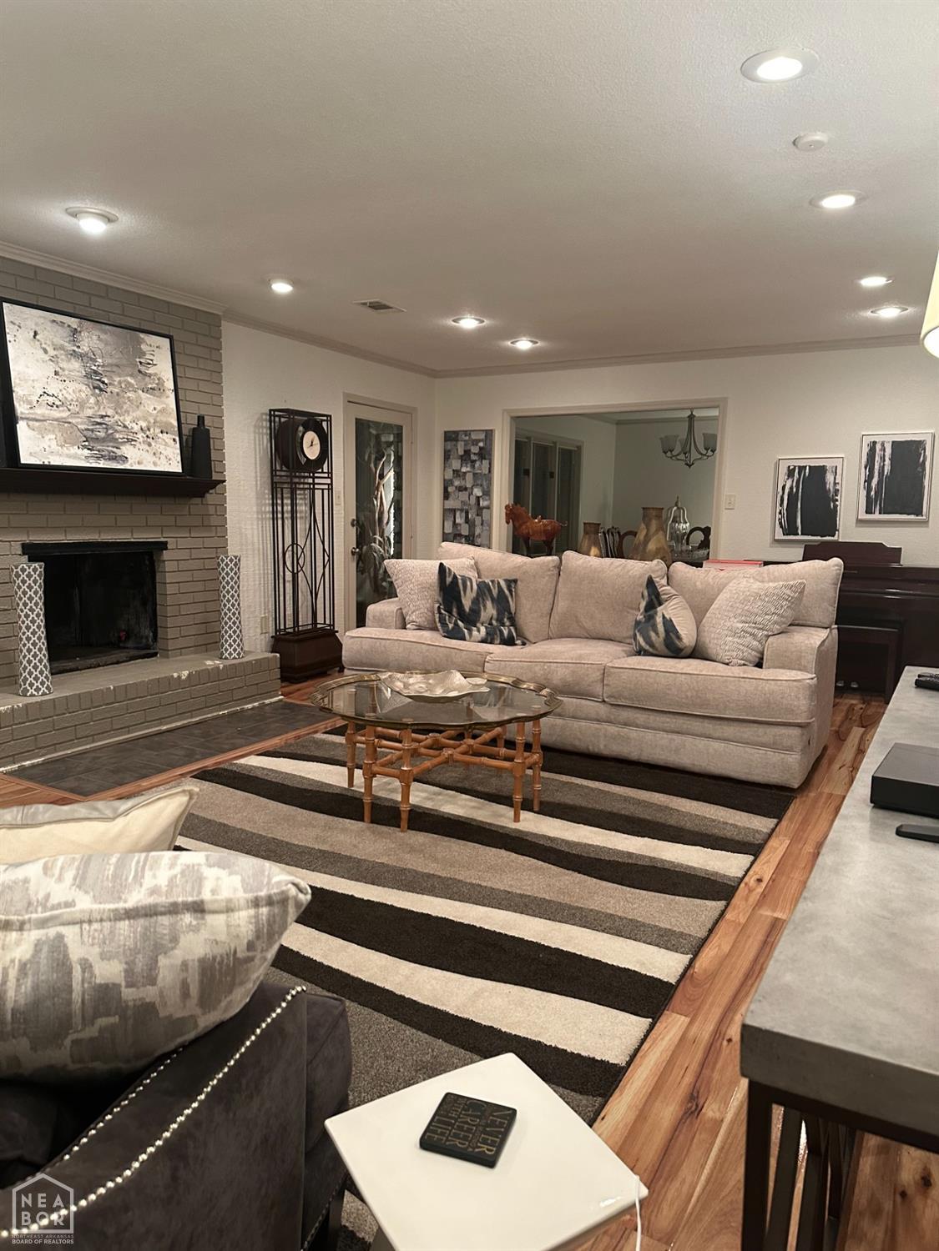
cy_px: 626
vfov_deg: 71.6
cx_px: 470
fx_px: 868
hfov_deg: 56.8
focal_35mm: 24
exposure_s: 1/60
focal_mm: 6.86
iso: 400
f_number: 1.78
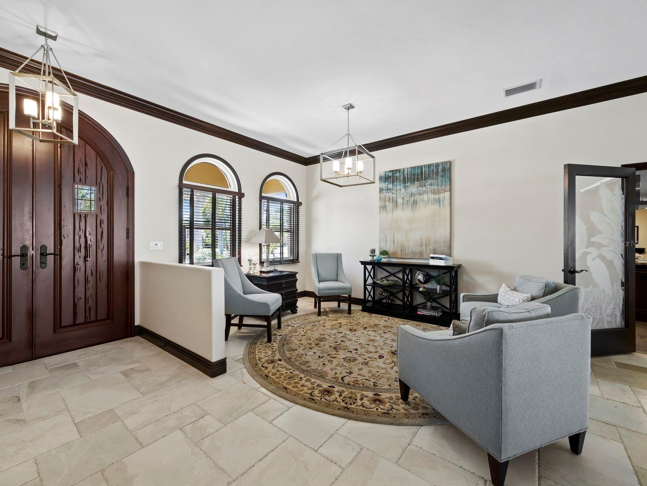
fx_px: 262
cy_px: 243
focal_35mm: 14
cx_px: 324
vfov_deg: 85.7
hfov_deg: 102.0
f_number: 11
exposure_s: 1/1.25
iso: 400
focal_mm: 7
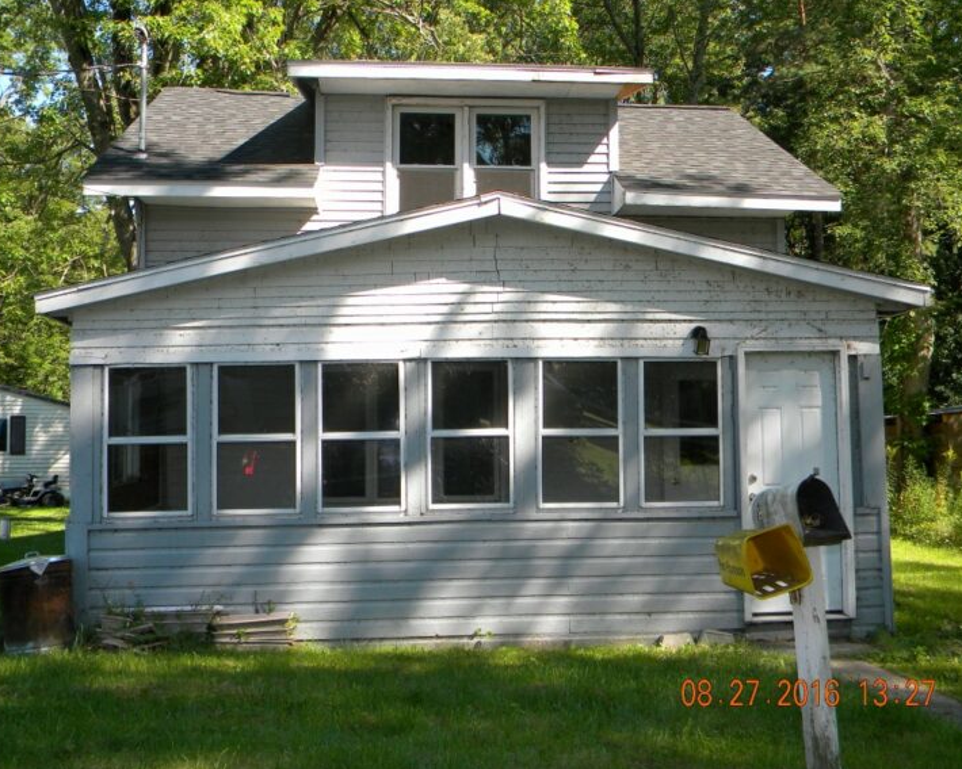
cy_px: 384
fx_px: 1082
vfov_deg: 39.2
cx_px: 481
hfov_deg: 47.9
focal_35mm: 38
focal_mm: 6.4
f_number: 3.7
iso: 110
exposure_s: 1/322
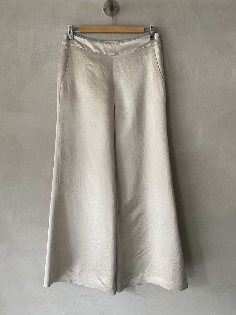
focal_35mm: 26
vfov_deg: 67.3
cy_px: 158
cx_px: 118
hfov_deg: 53.1
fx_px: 236
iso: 160
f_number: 1.8
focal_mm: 4.25
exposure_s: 1/60
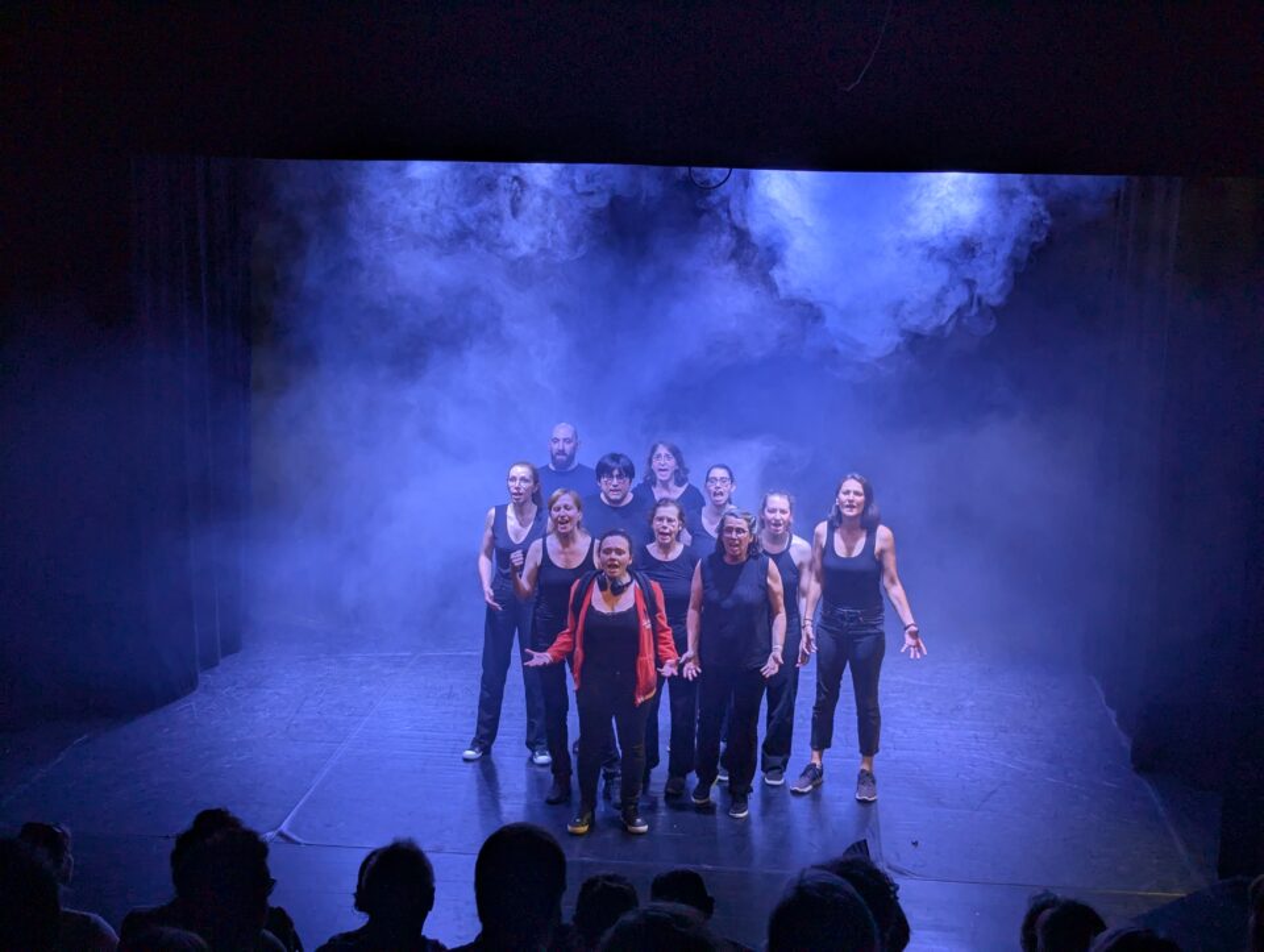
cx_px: 632
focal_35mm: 48
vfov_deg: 30.3
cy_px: 476
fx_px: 1755
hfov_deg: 39.6
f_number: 1.85
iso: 360
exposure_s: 1/99.9
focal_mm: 6.81
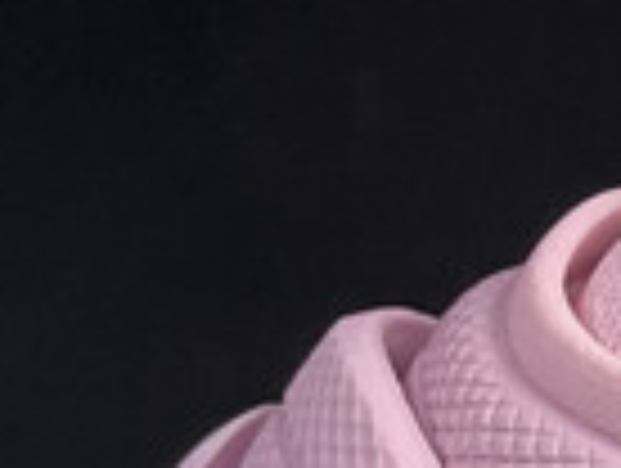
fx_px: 3379
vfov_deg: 7.6
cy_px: 972
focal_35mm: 188
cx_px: 1750
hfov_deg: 8.9
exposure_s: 1/121
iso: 64
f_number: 1.6
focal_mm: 4.2
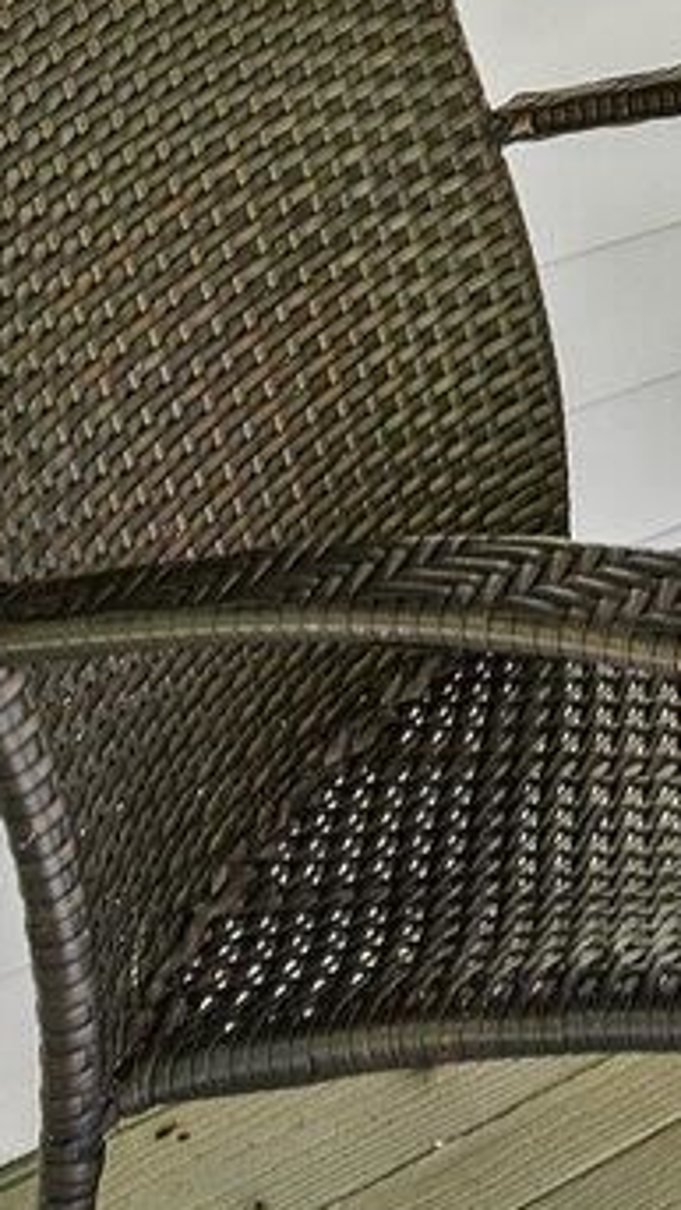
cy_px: -1085
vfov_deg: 16.9
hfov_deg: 11.2
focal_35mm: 100
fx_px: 3209
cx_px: 1263
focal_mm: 16
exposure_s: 2
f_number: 9
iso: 50
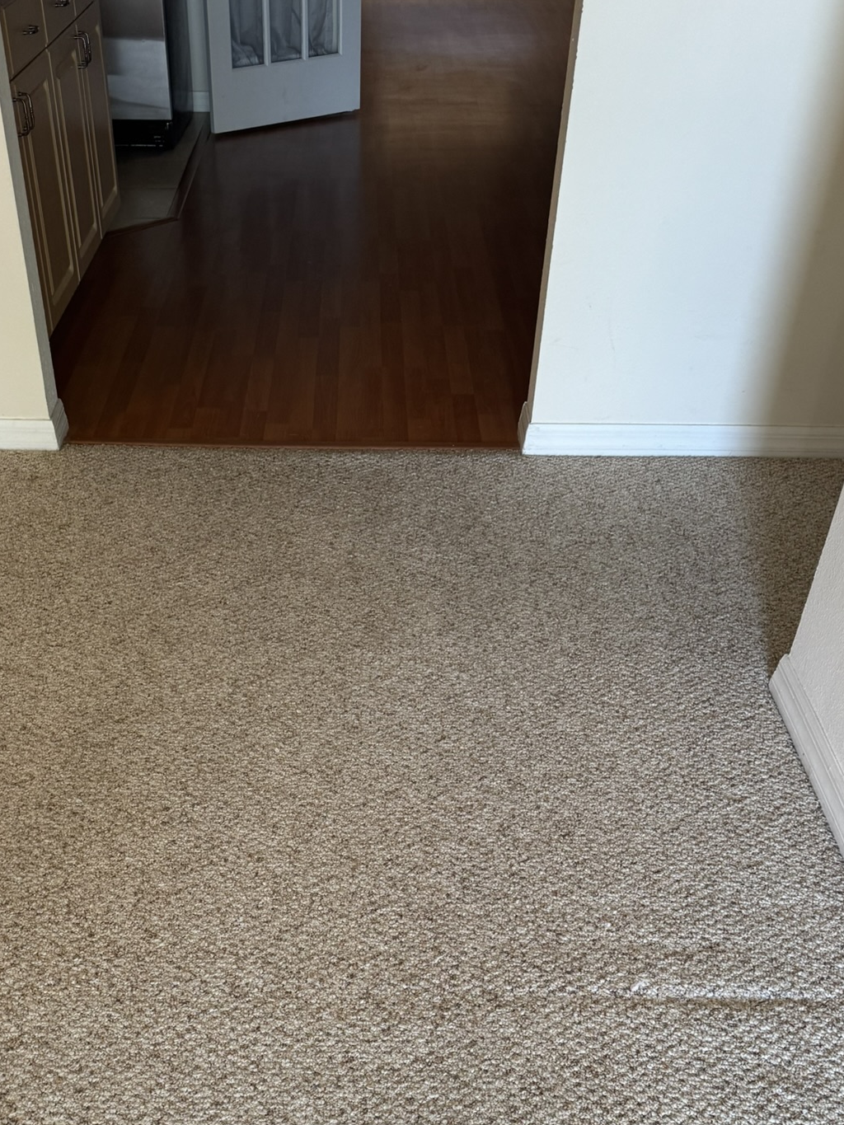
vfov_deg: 49.4
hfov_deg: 39.4
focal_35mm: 36
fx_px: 1170
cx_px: 326
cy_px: 837
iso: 200
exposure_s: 1/120
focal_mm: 6.76
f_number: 1.78
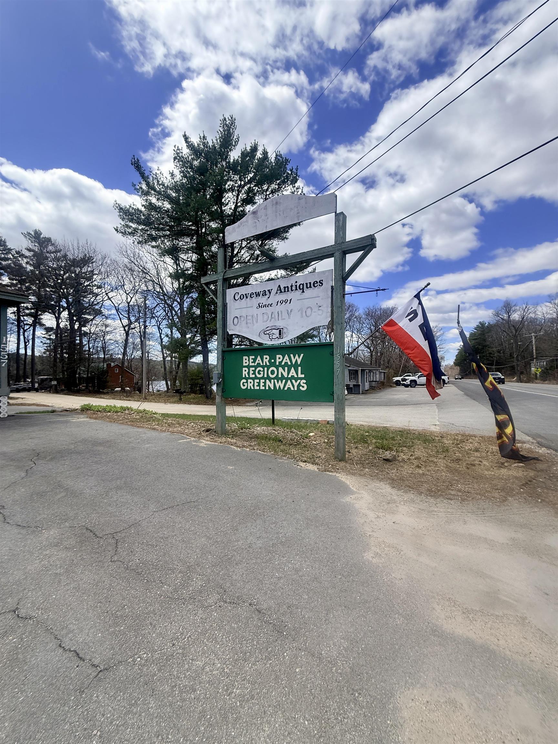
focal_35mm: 14
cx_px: 279
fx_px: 301
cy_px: 372
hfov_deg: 85.7
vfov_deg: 102.1
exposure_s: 1/2237
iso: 64
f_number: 2.2
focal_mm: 2.22
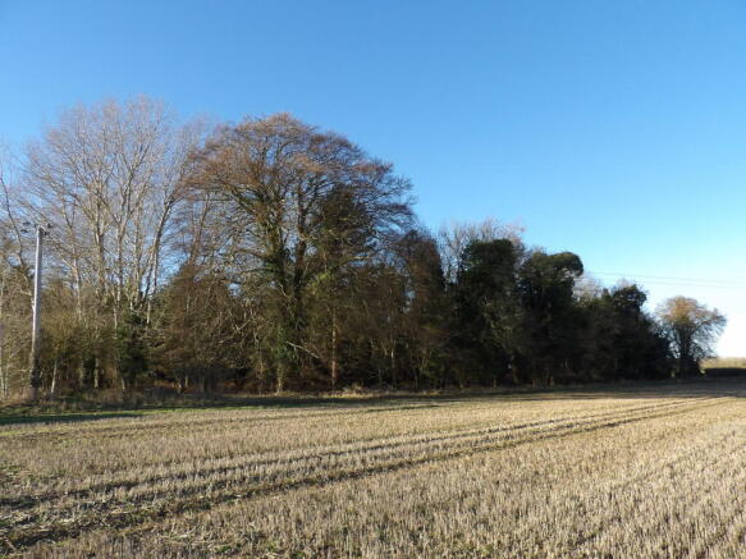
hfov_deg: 71.6
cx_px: 373
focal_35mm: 24
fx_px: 517
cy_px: 280
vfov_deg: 56.8
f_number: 3.2
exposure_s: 1/394
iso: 100
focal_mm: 4.3
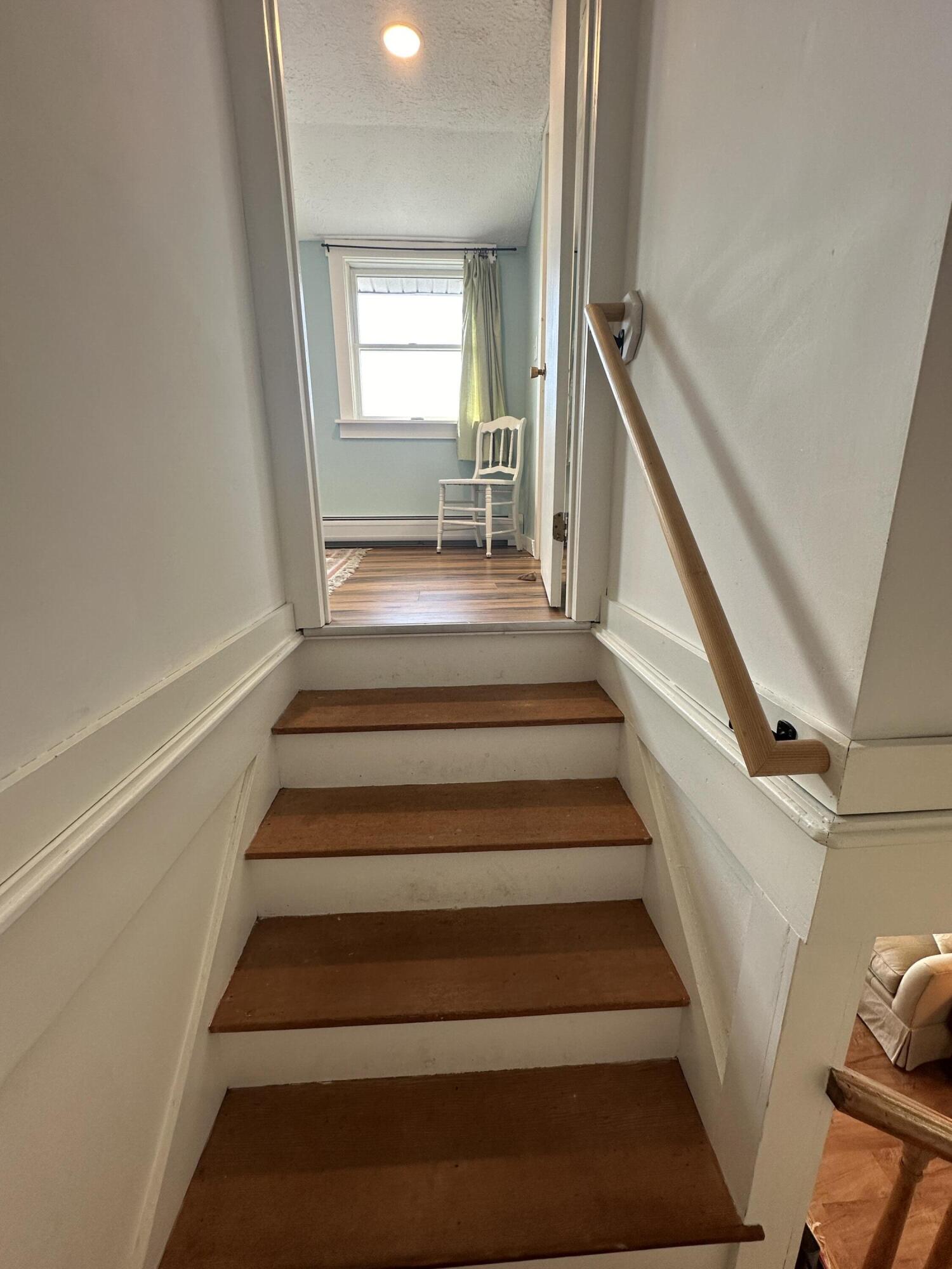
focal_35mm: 14
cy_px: 634
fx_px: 513
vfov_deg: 102.1
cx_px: 476
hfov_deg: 85.7
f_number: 2.2
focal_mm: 2.22
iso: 160
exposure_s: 1/120
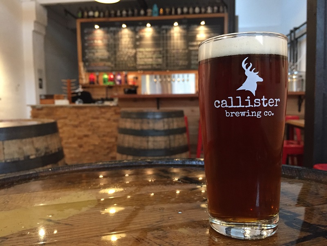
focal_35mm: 29
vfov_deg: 48.2
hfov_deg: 61.7
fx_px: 274
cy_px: 123
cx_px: 164
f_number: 2.2
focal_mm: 4.15
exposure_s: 1/30
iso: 200
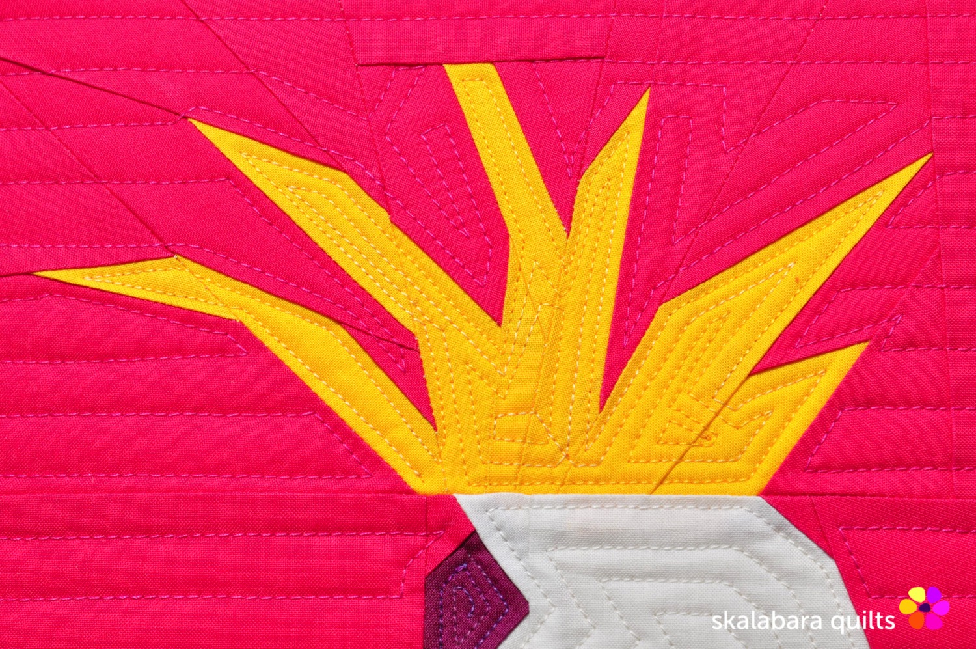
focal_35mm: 128
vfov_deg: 10.7
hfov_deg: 16.1
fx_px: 3453
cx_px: 488
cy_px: 324
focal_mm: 85
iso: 200
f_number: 13
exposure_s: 1/640
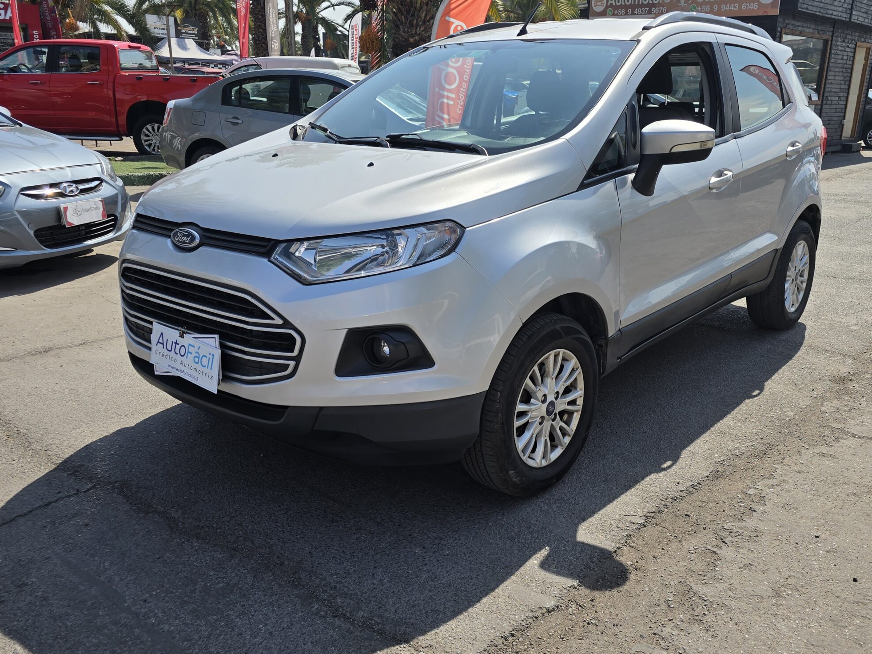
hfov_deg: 59.9
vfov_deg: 46.8
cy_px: 350
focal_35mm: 30
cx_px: 475
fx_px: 756
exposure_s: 1/919
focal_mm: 6.3
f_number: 1.7
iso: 12
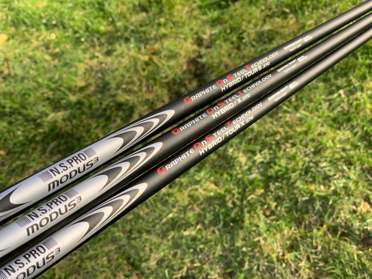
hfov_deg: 36.8
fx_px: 559
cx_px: 186
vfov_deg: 28.0
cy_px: 140
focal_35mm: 52
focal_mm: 6
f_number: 2.4
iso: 50
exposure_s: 1/122
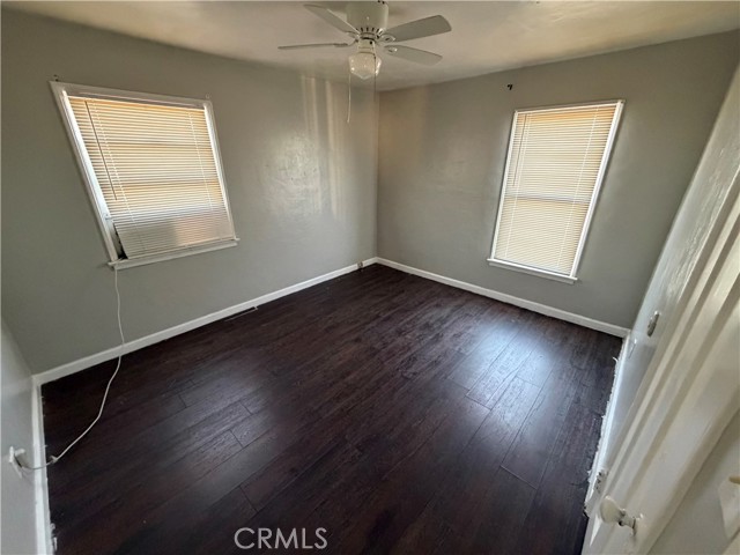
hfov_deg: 102.1
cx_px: 370
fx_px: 299
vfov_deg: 85.7
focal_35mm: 14
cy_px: 278
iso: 800
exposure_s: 1/60
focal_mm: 2.22
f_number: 2.2
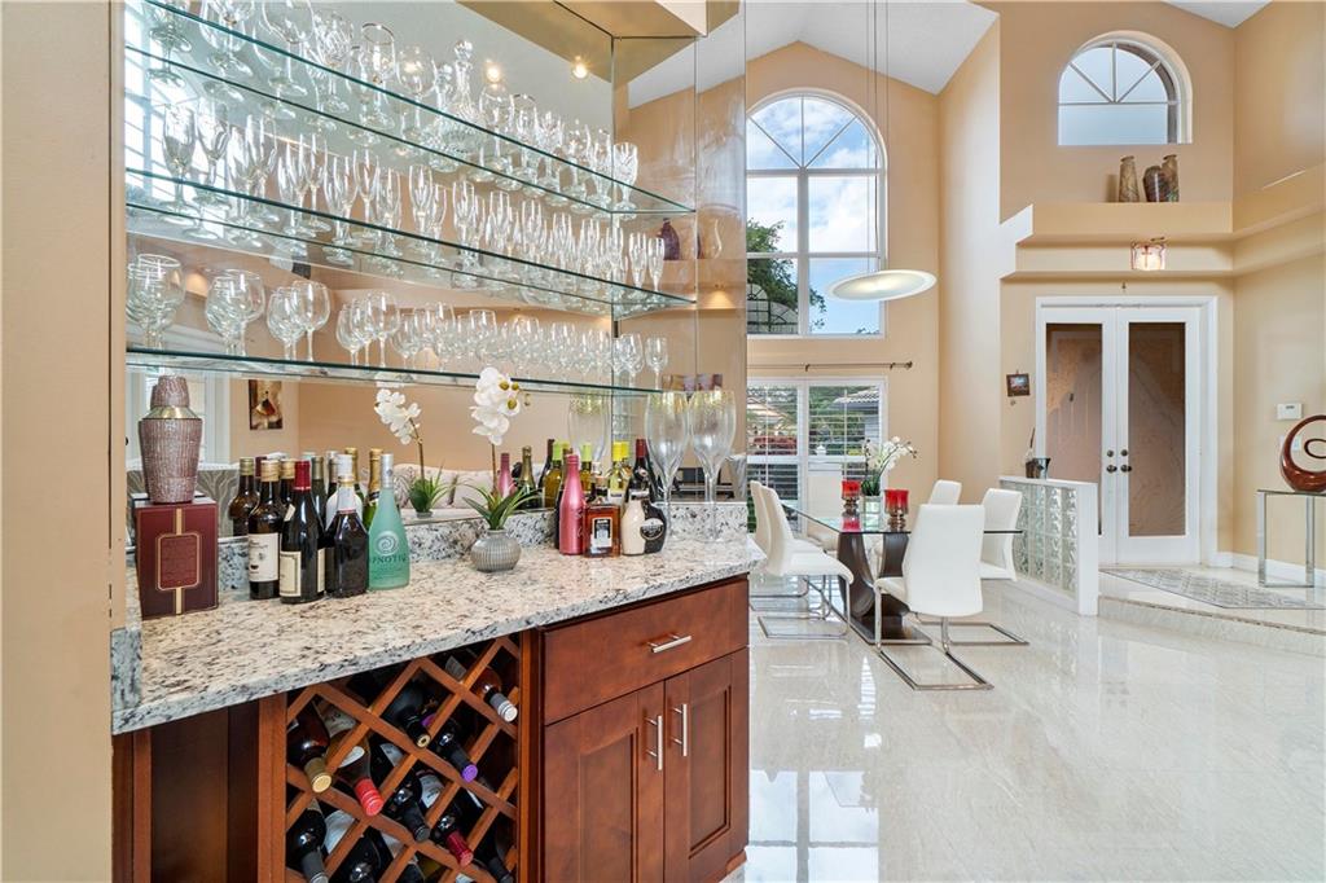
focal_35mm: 15
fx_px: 552
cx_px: 663
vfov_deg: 77.3
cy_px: 442
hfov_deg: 100.4
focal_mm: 10
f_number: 11
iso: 160
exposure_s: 1/10
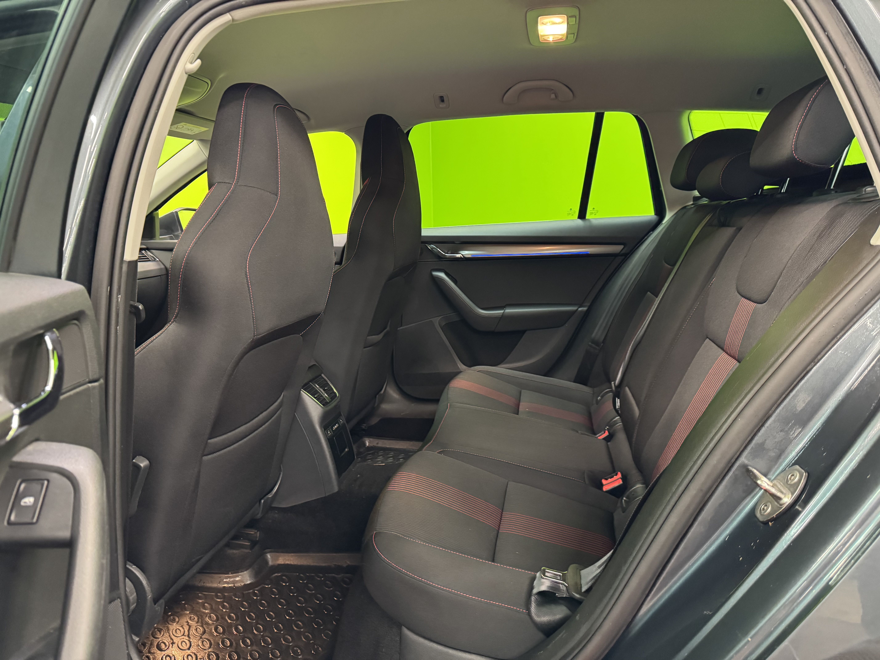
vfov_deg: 56.8
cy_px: 330
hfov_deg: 71.6
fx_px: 610
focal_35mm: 24
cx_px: 440
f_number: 1.78
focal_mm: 6.76
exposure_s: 1/50
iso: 800
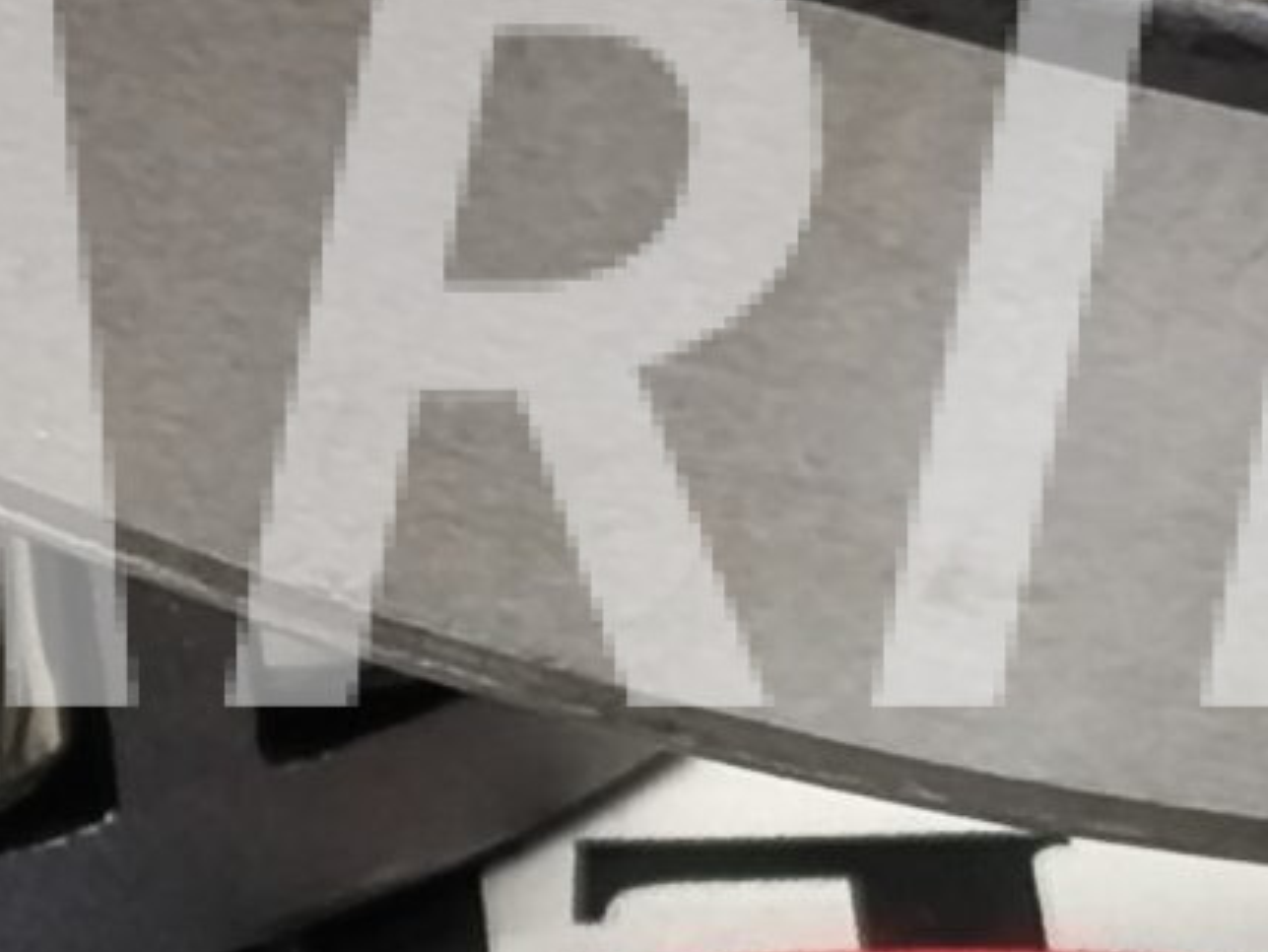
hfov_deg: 4.9
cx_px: -337
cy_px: 310
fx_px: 14656
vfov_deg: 3.7
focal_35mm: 400
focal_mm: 6.18
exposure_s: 1/100
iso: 125
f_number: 1.65
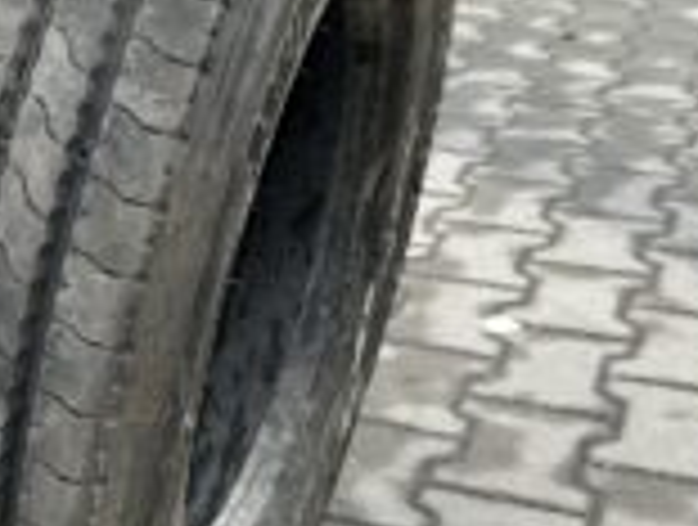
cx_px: 77
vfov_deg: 20.5
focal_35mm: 72
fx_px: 1455
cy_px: 290
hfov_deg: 26.1
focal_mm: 5.7
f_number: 1.5
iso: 50
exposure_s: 1/336
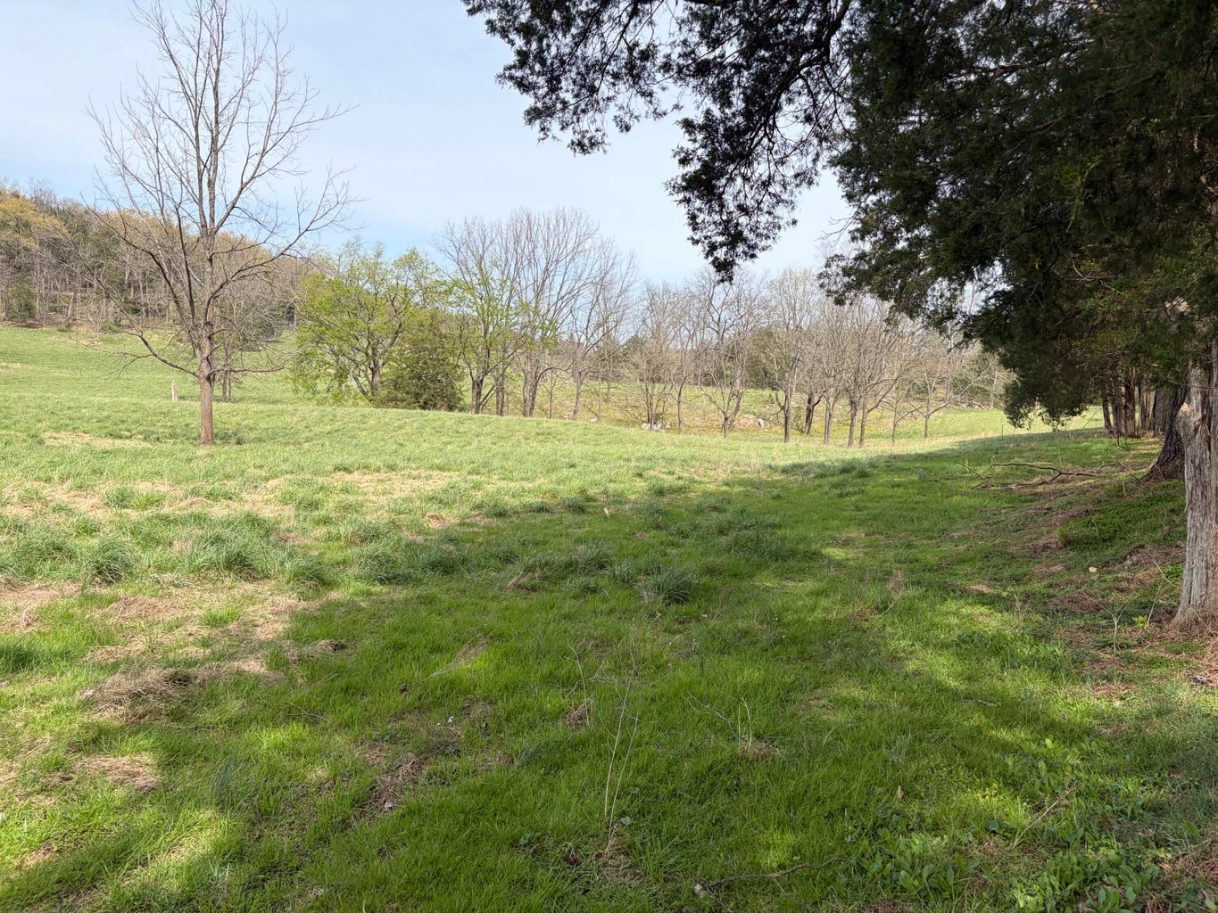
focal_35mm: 26
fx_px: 915
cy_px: 456
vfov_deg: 53.1
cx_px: 609
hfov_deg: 67.3
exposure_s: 1/2075
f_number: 1.6
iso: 50
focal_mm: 5.96
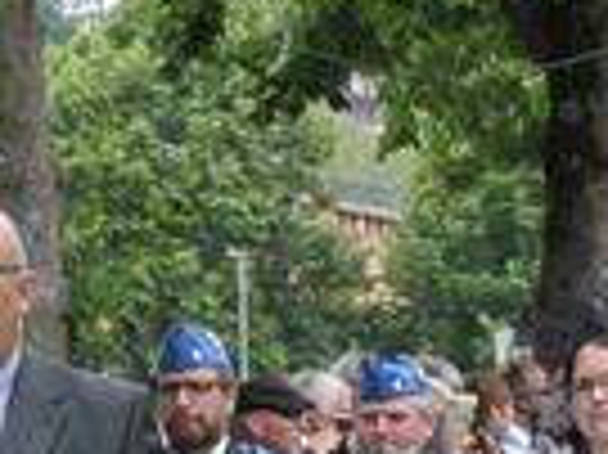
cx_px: 72
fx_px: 13390
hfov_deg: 2.6
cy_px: 279
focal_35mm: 763
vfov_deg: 1.9
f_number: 7.1
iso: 200
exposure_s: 1/200
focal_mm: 70
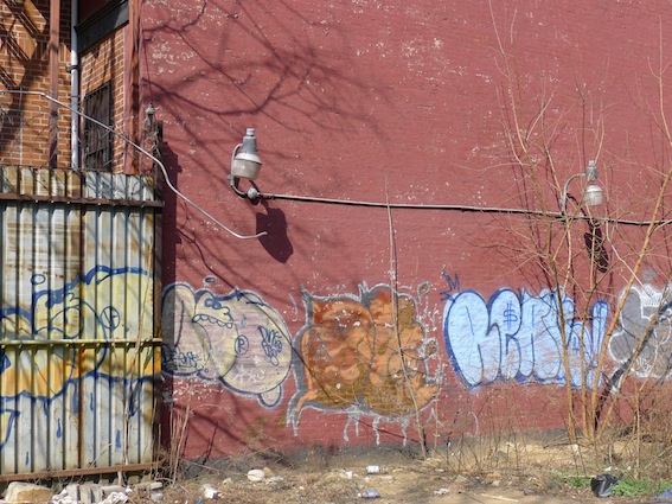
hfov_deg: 34.9
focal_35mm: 55
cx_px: 336
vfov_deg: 26.6
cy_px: 252
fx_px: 1067
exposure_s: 1/500
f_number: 4
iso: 80
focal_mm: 11.7
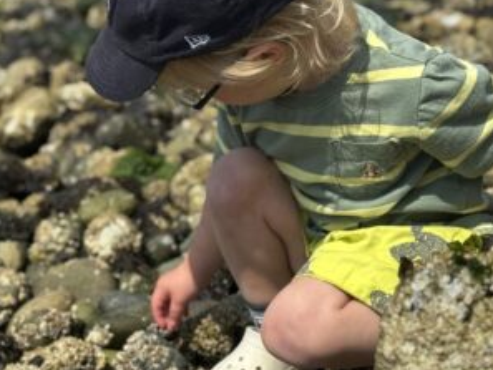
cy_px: 111
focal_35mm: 97
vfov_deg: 15.2
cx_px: 151
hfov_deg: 20.1
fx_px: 1382
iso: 64
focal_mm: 6.76
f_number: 1.78
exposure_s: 1/4975
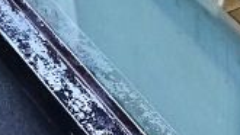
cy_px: -250
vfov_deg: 4.4
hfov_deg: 8.1
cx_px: 313
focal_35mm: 264
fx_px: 1681
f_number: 2.8
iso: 64
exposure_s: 1/50
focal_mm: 6.6
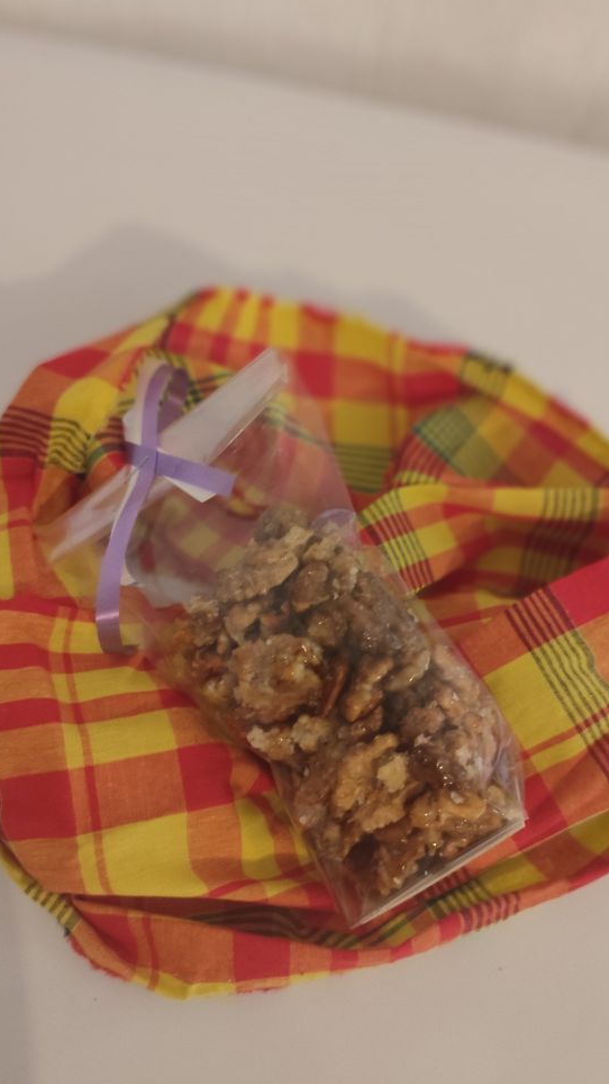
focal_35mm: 26
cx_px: 325
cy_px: 533
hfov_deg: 44.3
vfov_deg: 71.9
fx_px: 747
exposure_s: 1/20
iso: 2000
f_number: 1.65
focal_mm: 6.14
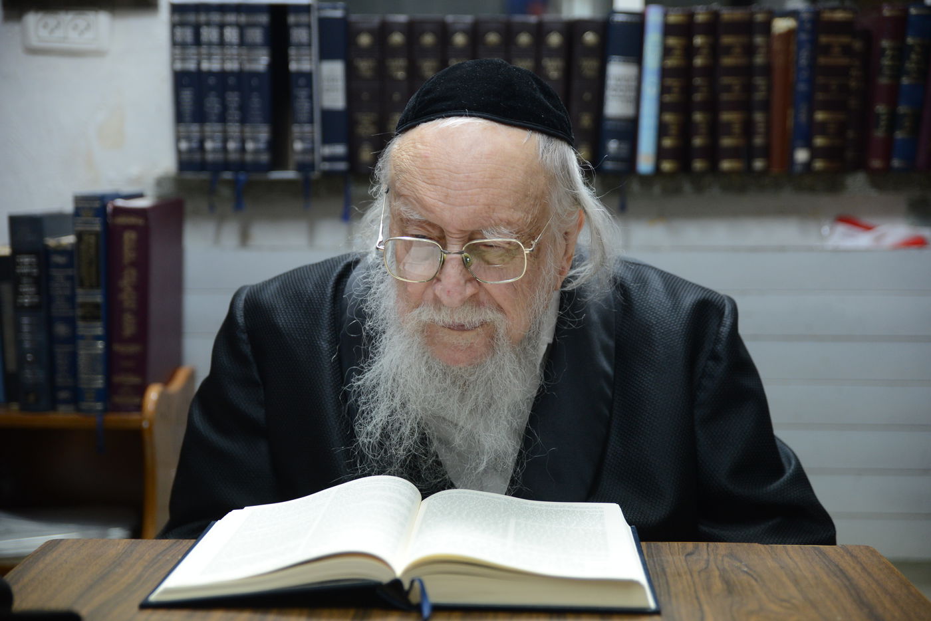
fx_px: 1604
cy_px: 310
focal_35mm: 62
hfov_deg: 32.4
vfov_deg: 21.9
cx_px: 466
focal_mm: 62
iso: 1600
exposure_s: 1/200
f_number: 3.5
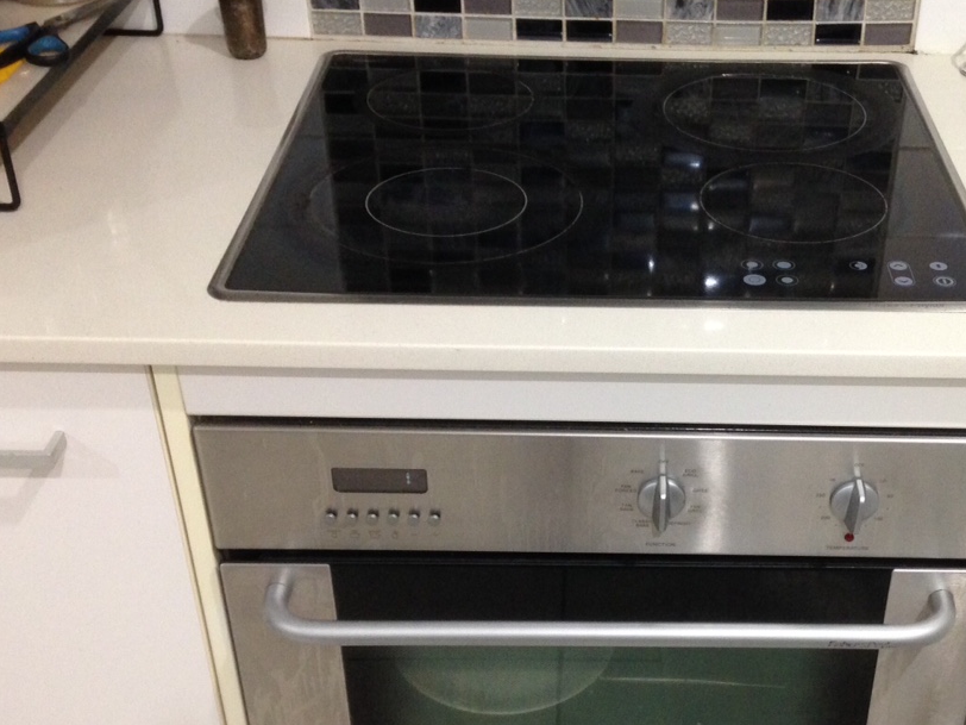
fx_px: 1451
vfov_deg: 27.9
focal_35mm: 52
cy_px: 460
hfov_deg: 36.4
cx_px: 645
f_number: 2.4
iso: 200
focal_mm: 4.12
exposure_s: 1/20
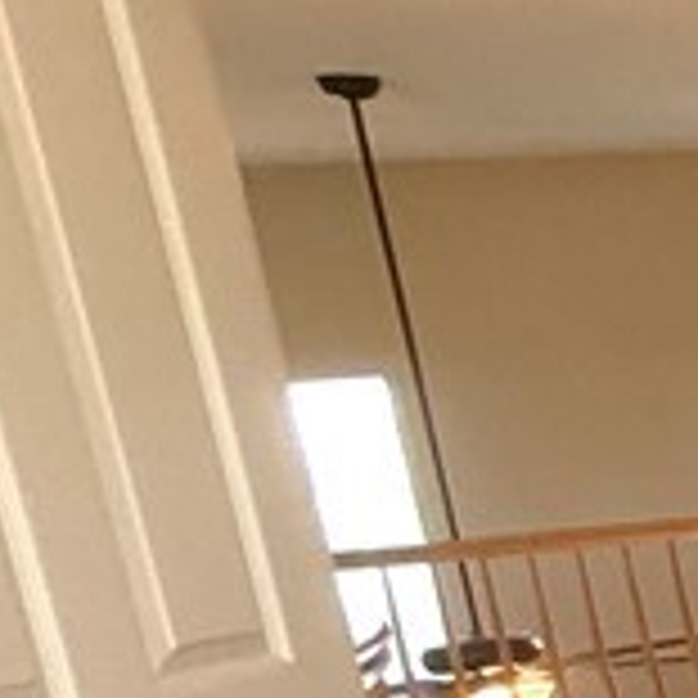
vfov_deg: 20.7
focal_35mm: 82
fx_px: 1871
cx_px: 2252
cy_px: 612
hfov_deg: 10.6
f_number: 2.2
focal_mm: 2.22
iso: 125
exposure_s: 1/120
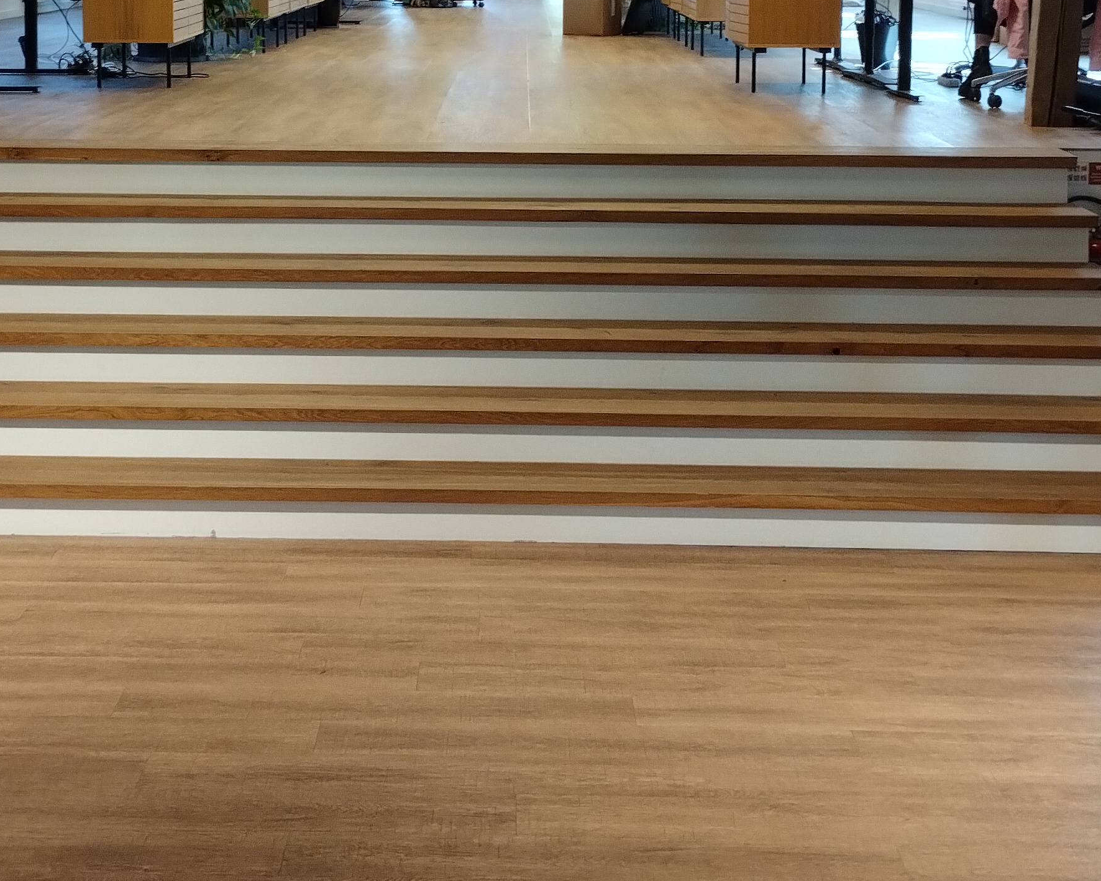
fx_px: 2053
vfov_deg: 23.6
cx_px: 456
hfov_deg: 30.0
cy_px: 100
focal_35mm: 63
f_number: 1.8
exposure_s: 1/33
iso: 500
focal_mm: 4.27
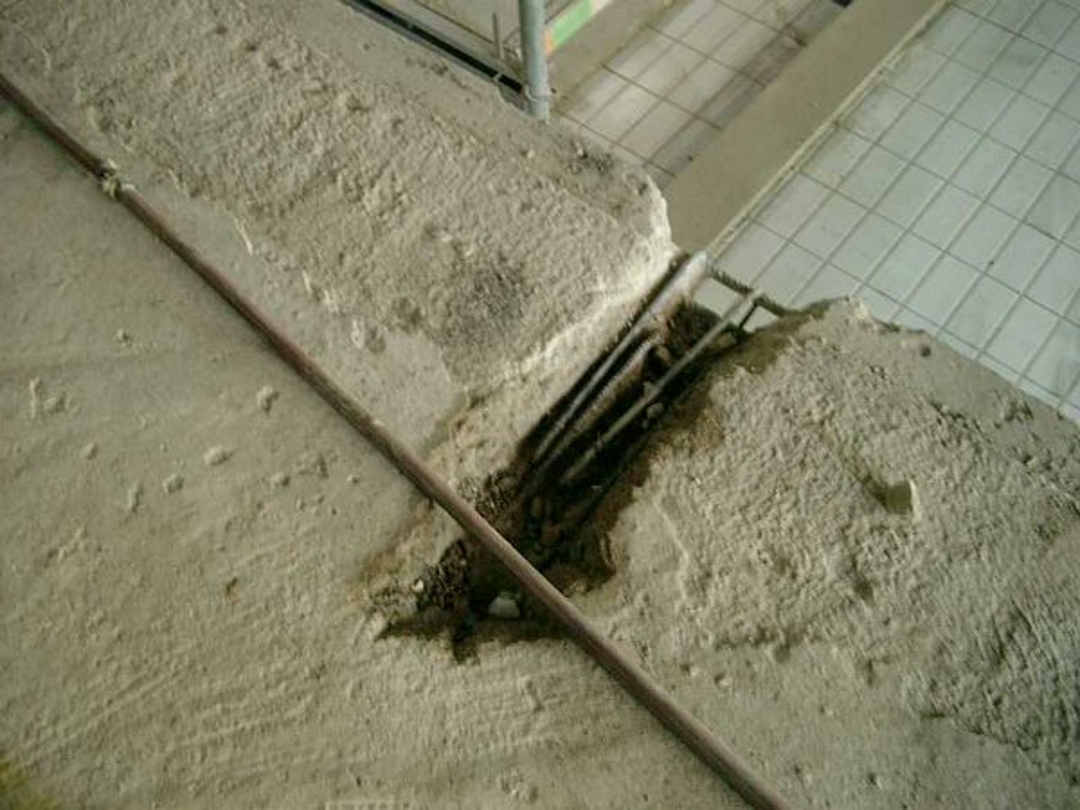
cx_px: 540
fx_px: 1154
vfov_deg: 38.7
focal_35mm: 37
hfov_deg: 50.1
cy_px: 405
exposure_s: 1/10
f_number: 2.6
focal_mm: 7.6
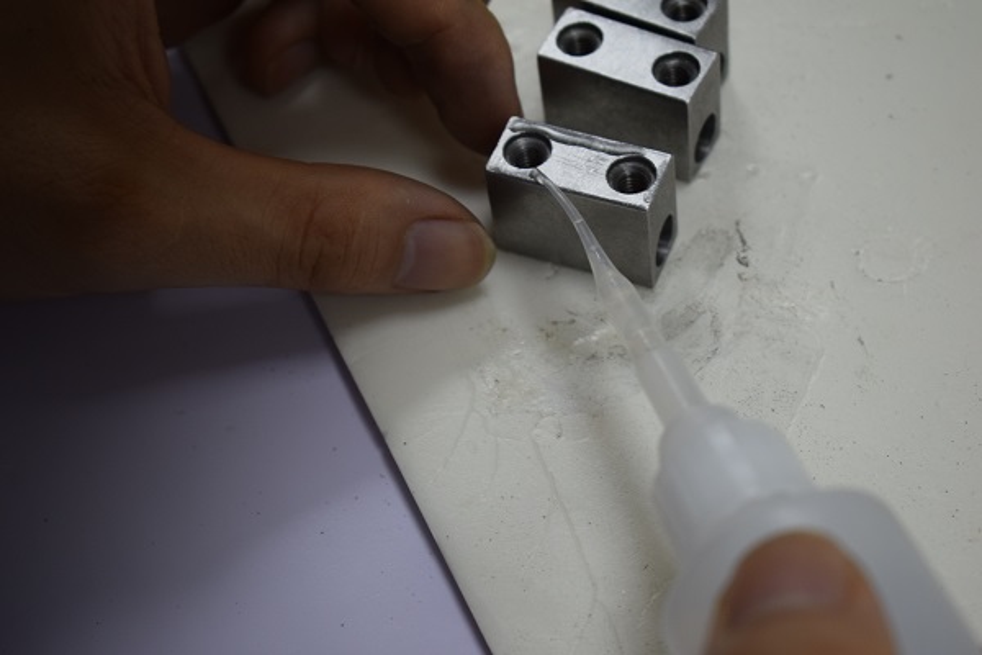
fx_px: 1964
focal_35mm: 72
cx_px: 491
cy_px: 328
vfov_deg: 18.9
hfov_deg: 28.1
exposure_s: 1/60
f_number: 5.3
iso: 720
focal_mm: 48
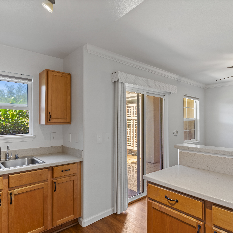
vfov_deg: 69.6
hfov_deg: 69.6
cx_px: 113
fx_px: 168
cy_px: 117
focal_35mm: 22
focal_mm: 17
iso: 100
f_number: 8
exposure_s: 1/2
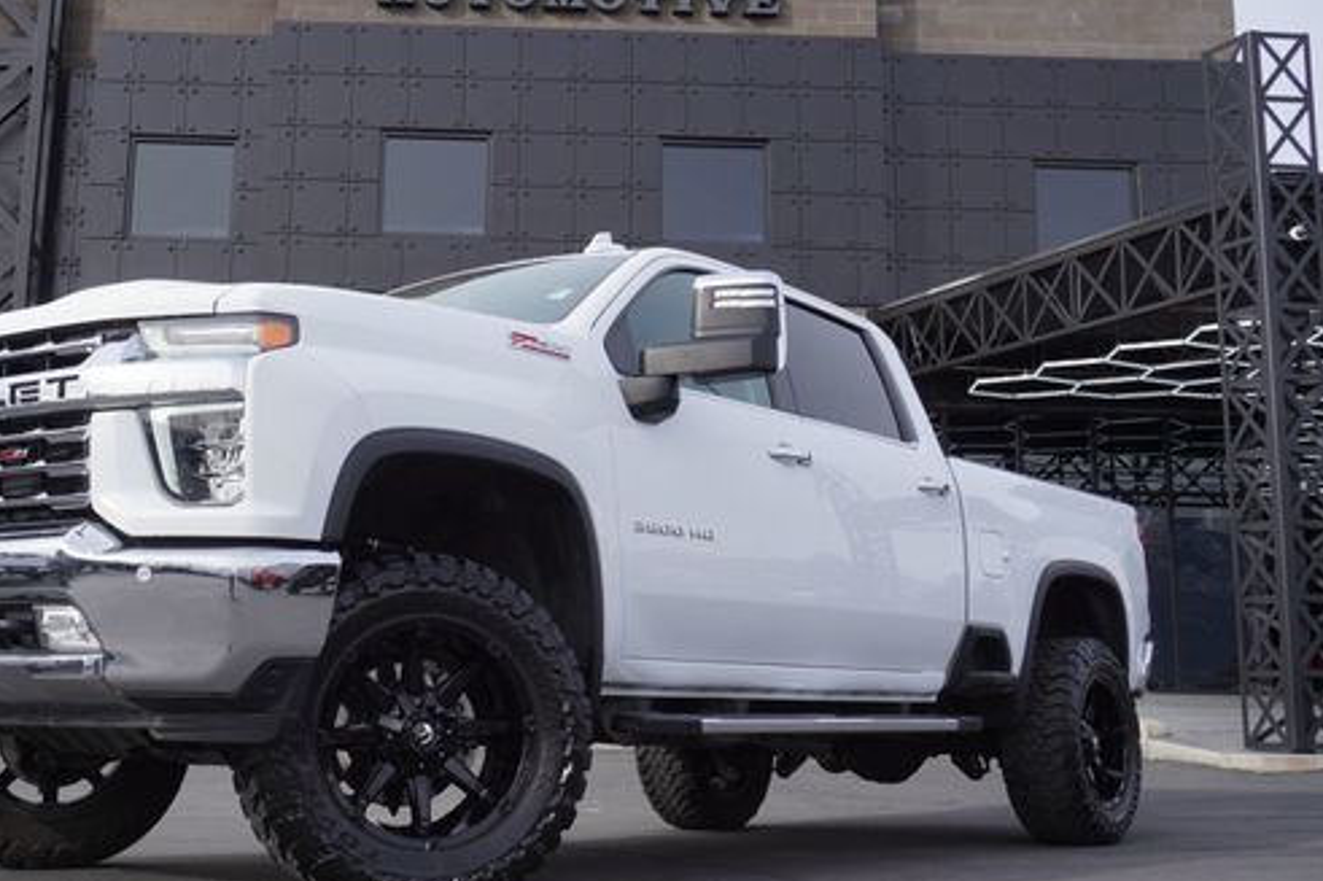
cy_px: 377
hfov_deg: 41.5
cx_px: 469
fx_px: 1727
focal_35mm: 47
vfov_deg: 28.6
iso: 100
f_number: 7.1
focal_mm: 24
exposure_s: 1/200
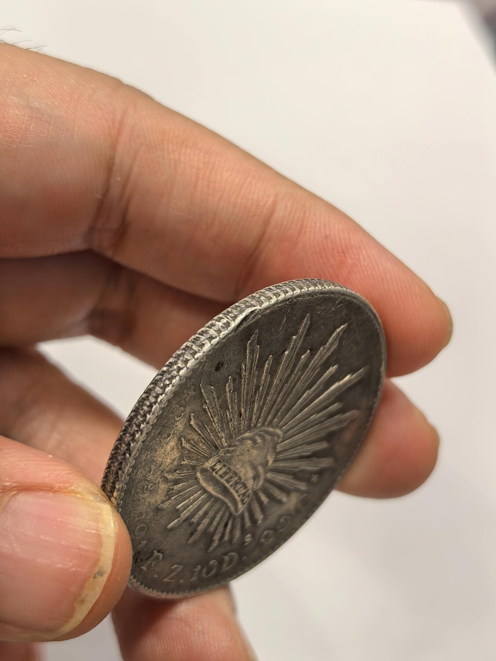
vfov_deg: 35.5
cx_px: 248
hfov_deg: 27.0
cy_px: 330
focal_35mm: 54
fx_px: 1032
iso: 250
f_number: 2
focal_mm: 6.98
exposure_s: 1/100
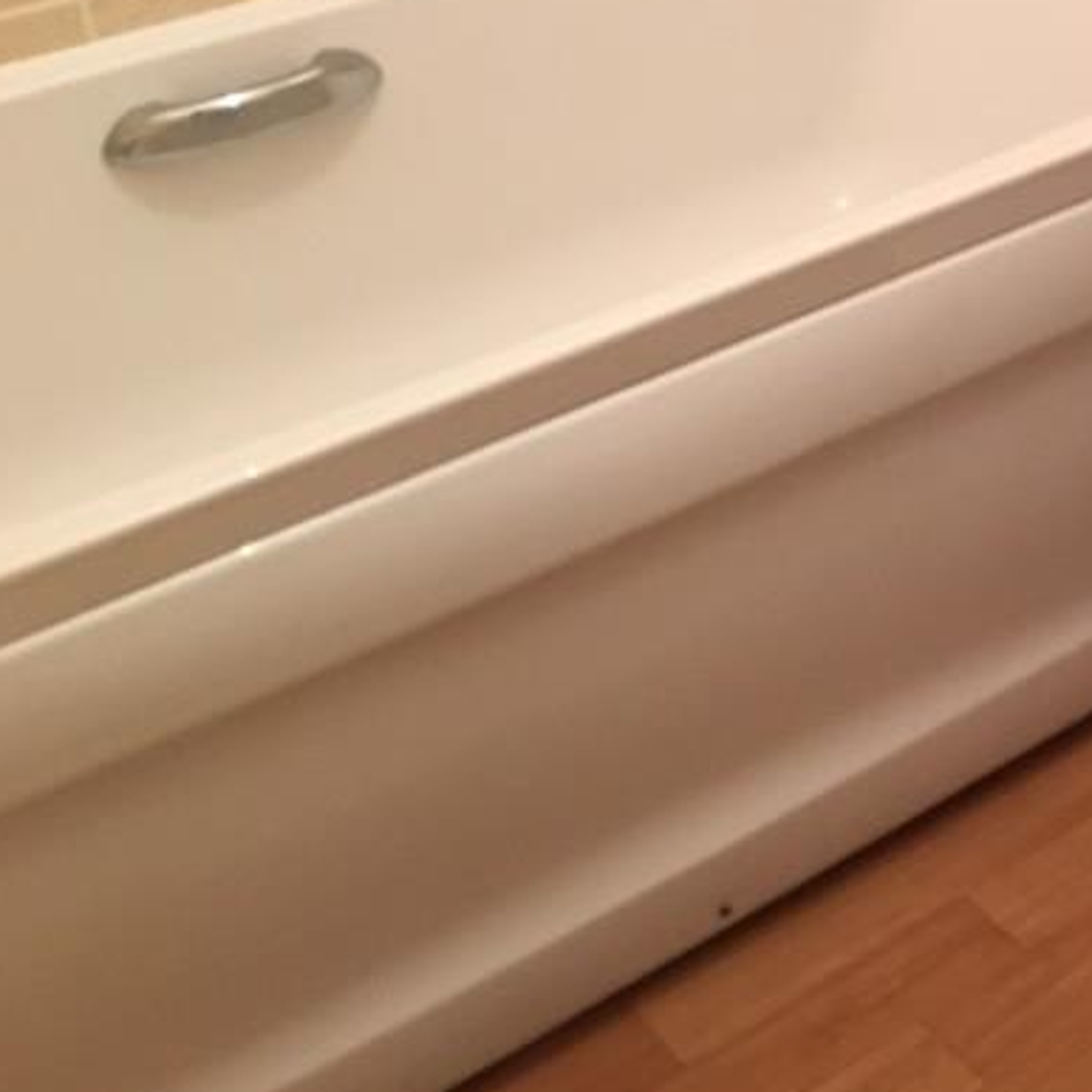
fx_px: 2427
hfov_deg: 22.8
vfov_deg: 24.7
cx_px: 1389
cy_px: 139
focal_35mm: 68
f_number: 2.2
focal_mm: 4.15
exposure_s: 1/17
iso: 80
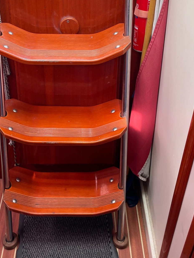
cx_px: 75
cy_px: 74
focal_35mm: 42
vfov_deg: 43.7
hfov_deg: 34.2
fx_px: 314
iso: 80
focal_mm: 4.2
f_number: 1.6
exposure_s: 1/121
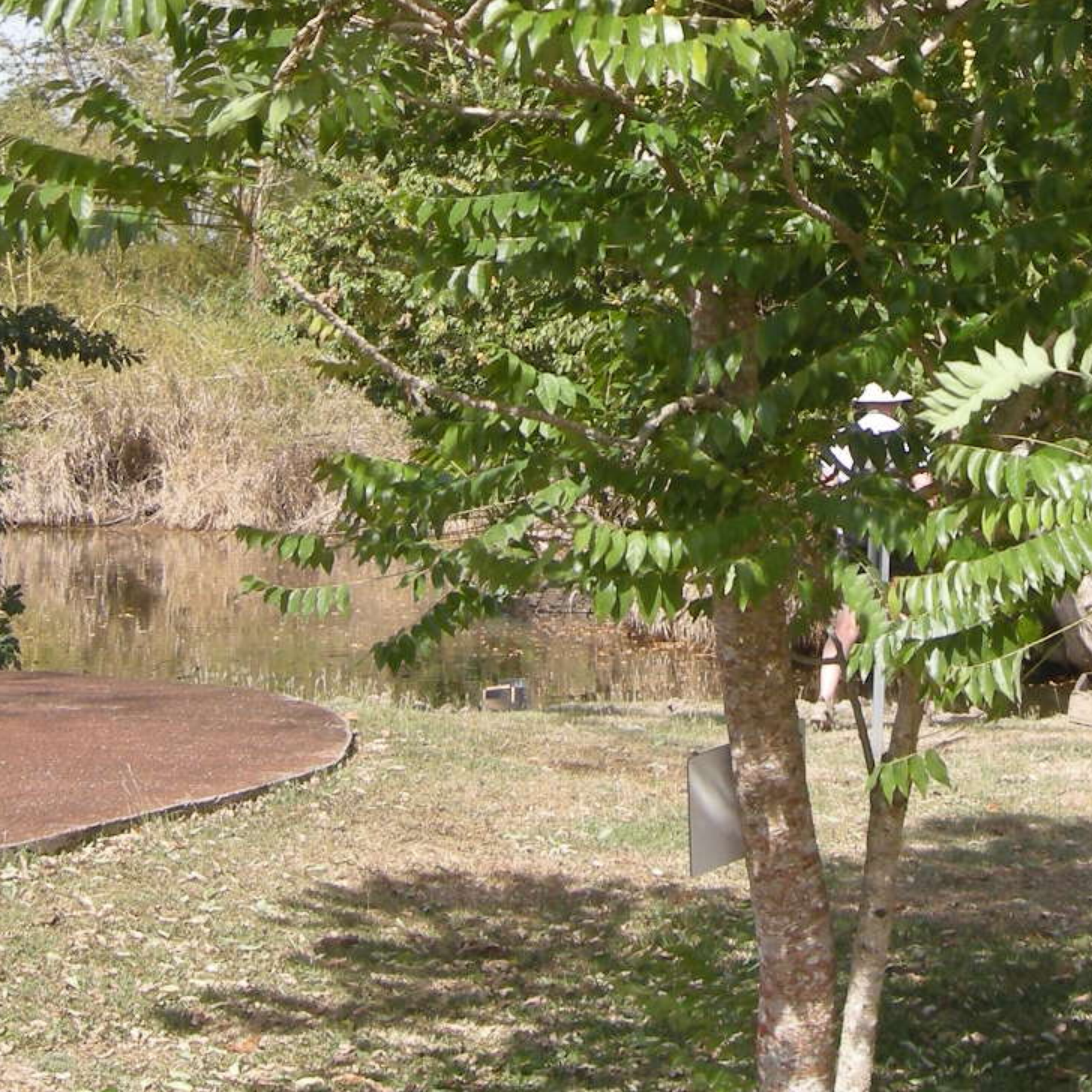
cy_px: -264
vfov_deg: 16.3
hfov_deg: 17.0
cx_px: 723
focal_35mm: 102
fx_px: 3640
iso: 64
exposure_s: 1/177
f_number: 4.8
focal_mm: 7.5
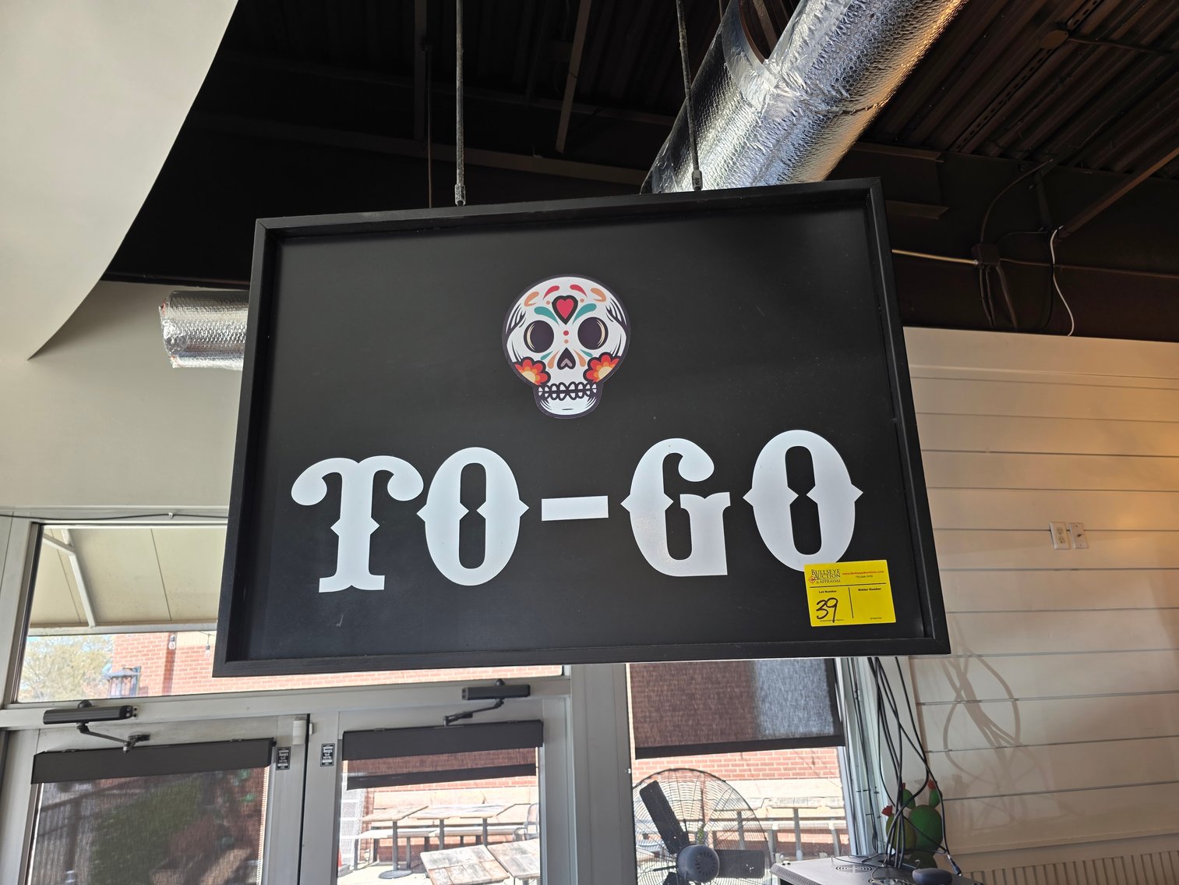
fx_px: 783
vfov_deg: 58.9
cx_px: 590
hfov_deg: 73.9
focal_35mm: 23
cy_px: 442
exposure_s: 1/120
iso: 32
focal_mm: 6.3
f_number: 1.7
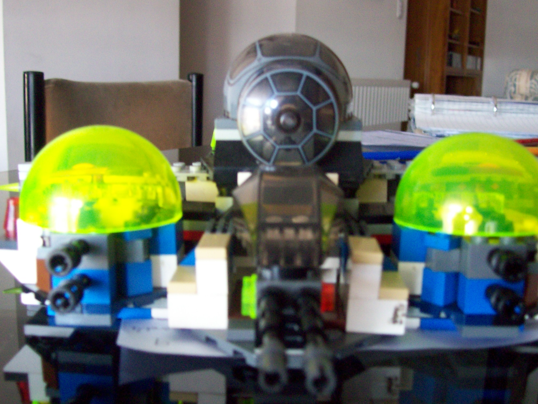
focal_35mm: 41
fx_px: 637
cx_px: 264
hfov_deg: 45.8
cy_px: 201
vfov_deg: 35.1
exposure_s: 1/8.24
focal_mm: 6
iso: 160
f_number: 2.7
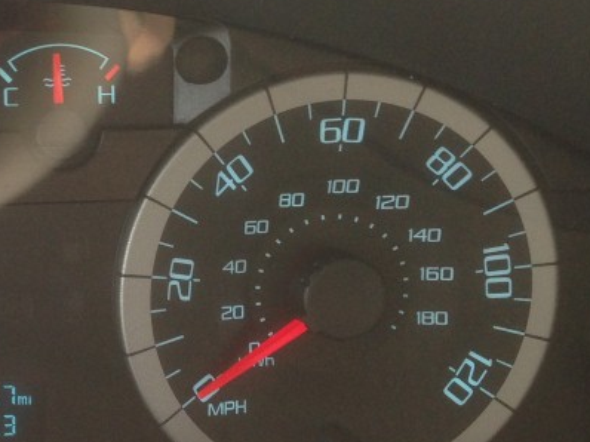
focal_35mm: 85
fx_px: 1448
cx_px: -102
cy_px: 239
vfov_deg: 17.3
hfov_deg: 21.5
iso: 64
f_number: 2.4
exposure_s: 1/60
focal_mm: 4.13
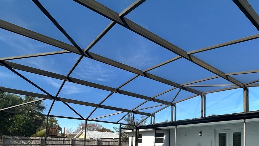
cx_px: 167
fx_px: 179
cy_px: 134
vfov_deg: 40.7
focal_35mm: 26
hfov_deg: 70.4
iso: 40
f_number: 2.2
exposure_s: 1/1052
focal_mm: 2.22
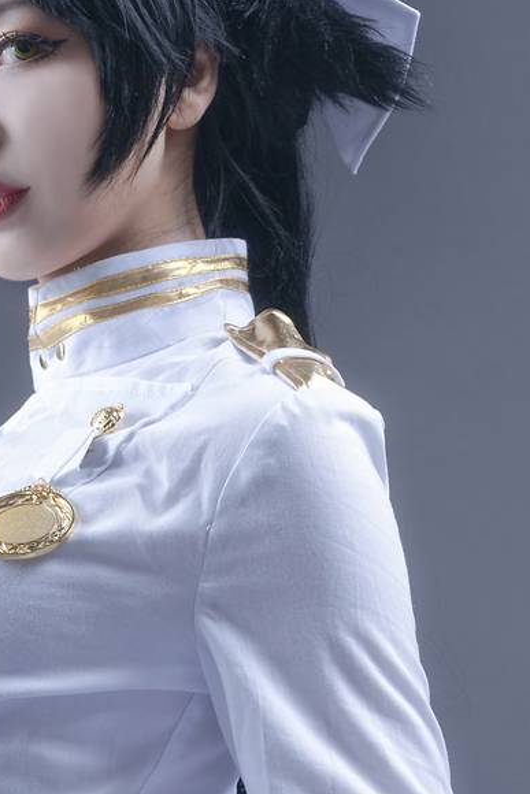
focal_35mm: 155
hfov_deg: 8.9
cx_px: 348
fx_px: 3421
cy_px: 921
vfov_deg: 12.9
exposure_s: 1/160
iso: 160
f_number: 8
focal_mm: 50
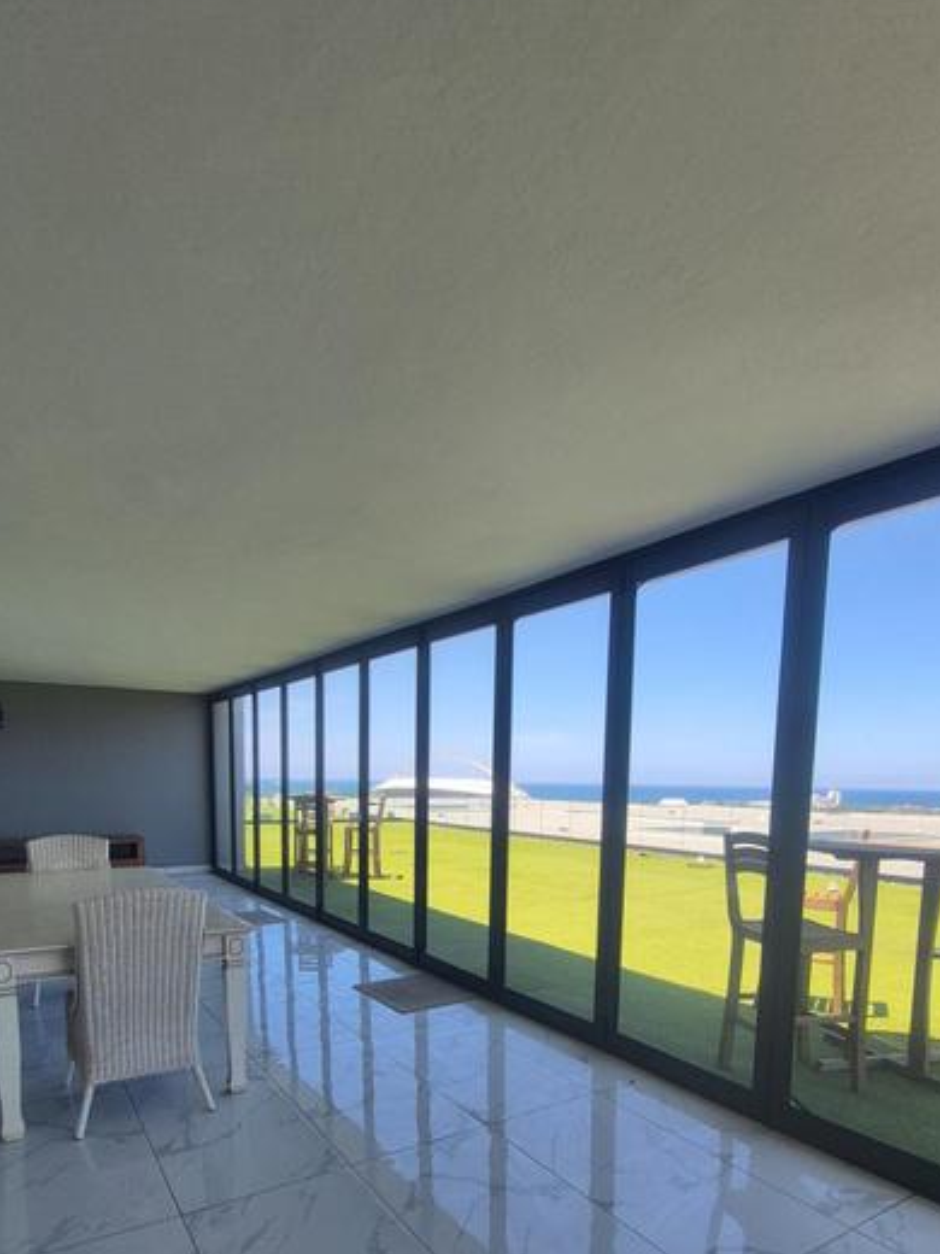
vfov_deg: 78.7
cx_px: 443
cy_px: 849
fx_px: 724
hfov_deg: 65.9
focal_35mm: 20
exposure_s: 1/646
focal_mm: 1.74
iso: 50
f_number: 2.2
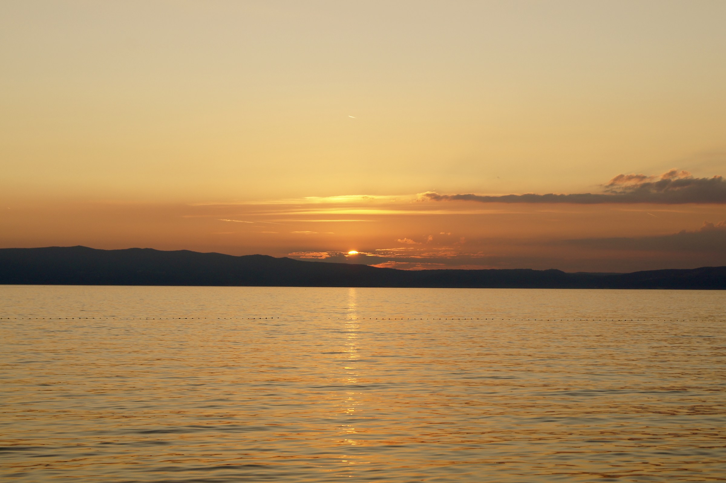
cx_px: 363
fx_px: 1663
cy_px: 242
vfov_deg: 16.5
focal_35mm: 82
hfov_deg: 24.6
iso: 100
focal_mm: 55
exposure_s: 1/125
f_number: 8
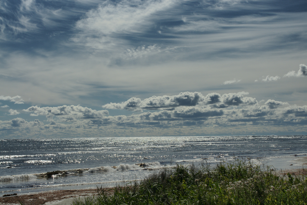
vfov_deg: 22.6
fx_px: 512
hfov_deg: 33.4
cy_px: 102
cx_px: 154
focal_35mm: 60
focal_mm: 40
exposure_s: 1/8000
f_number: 7.1
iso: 125
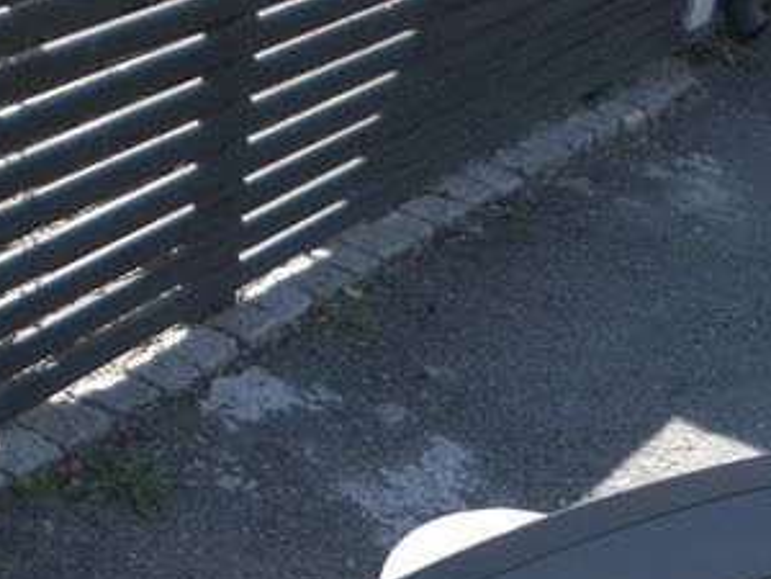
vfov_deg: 17.7
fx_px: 1804
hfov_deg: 24.0
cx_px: 506
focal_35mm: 81
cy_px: 612
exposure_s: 1/400
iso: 50
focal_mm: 6.3
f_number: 3.1
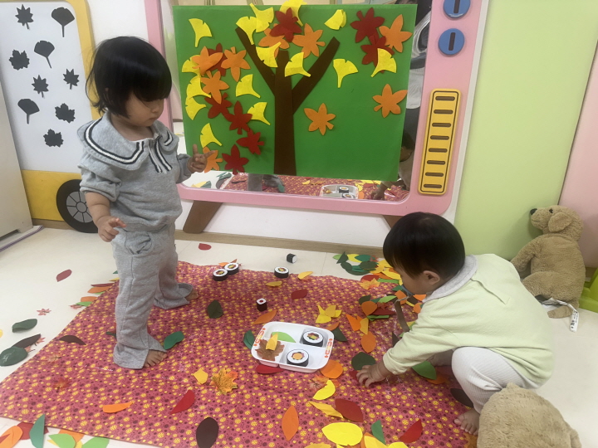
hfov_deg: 71.6
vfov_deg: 56.8
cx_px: 299
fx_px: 415
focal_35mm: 24
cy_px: 224
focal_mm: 6.86
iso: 125
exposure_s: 1/120
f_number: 1.78
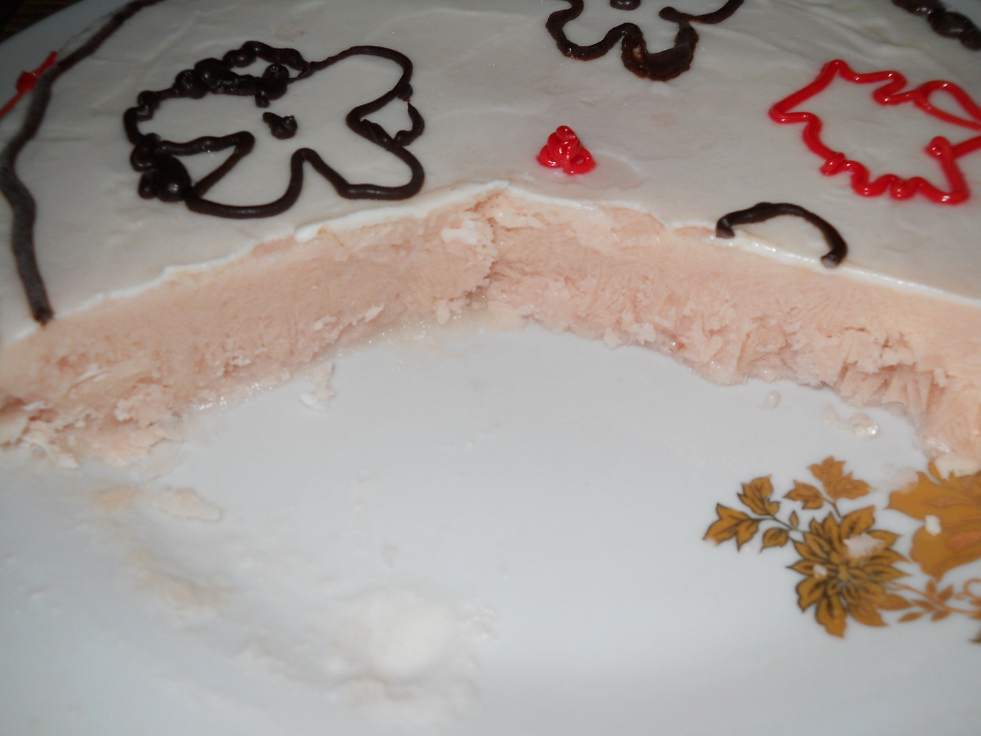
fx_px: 1162
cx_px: 490
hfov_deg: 45.8
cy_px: 368
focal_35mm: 41
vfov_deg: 35.1
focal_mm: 6.72
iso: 80
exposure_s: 1/30
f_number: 5.5
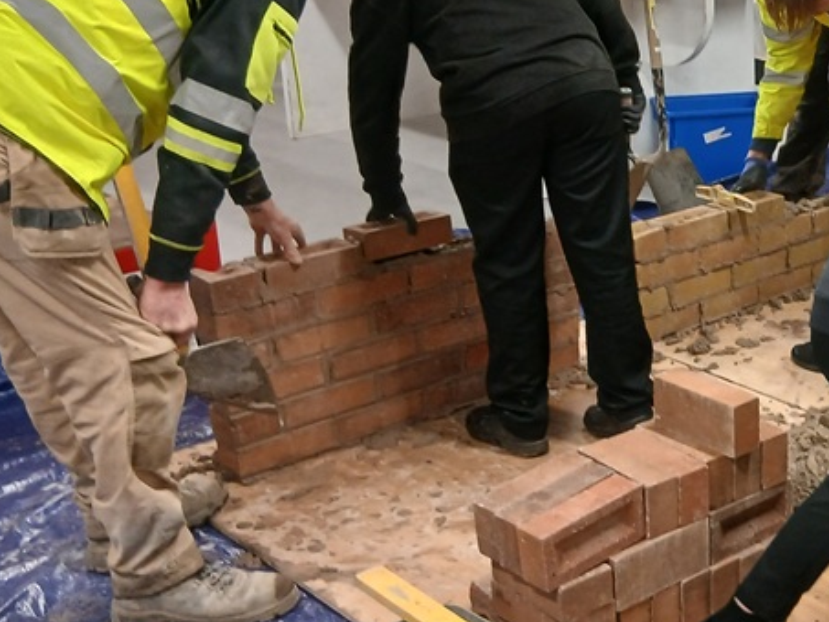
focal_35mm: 62
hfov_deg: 28.9
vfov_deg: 23.6
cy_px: 238
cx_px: 862
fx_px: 1485
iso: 200
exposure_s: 1/50
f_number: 1.8
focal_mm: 3.98
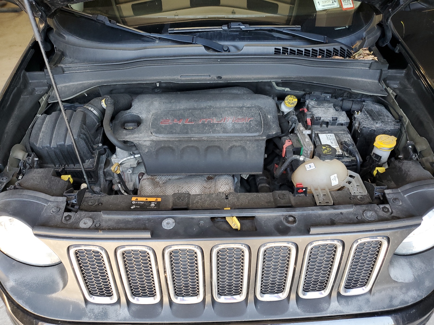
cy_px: 162
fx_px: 326
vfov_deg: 53.1
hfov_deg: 67.3
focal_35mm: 26
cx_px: 217
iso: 85
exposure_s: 1/120
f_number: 1.5
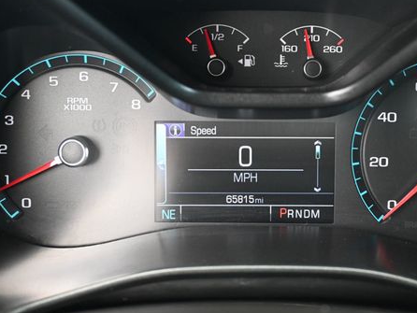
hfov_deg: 36.7
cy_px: 144
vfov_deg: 28.2
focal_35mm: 52
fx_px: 623
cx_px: 266
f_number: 4.2
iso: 1400
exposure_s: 1/125
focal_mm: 25
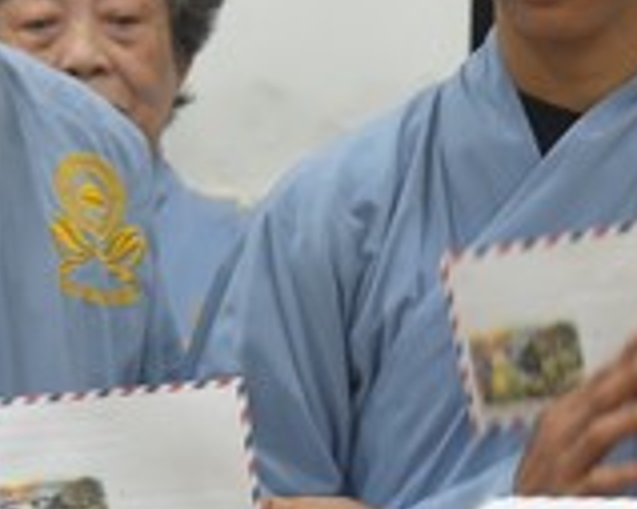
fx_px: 5181
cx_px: 389
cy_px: 132
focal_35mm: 275
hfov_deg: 7.0
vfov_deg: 5.6
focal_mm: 75
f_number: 4
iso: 800
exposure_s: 1/60
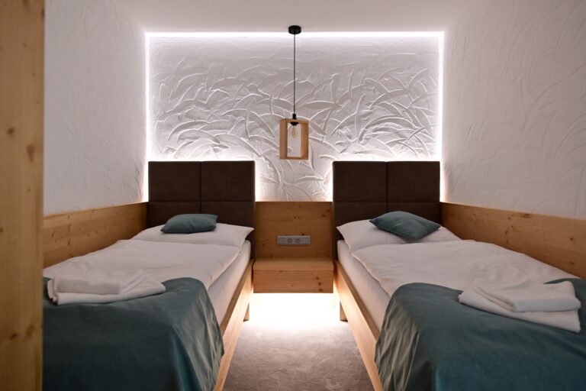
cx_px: 293
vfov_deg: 61.9
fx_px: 326
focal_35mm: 20
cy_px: 196
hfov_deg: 84.0
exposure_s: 1/13
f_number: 2.8
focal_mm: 20
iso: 1250
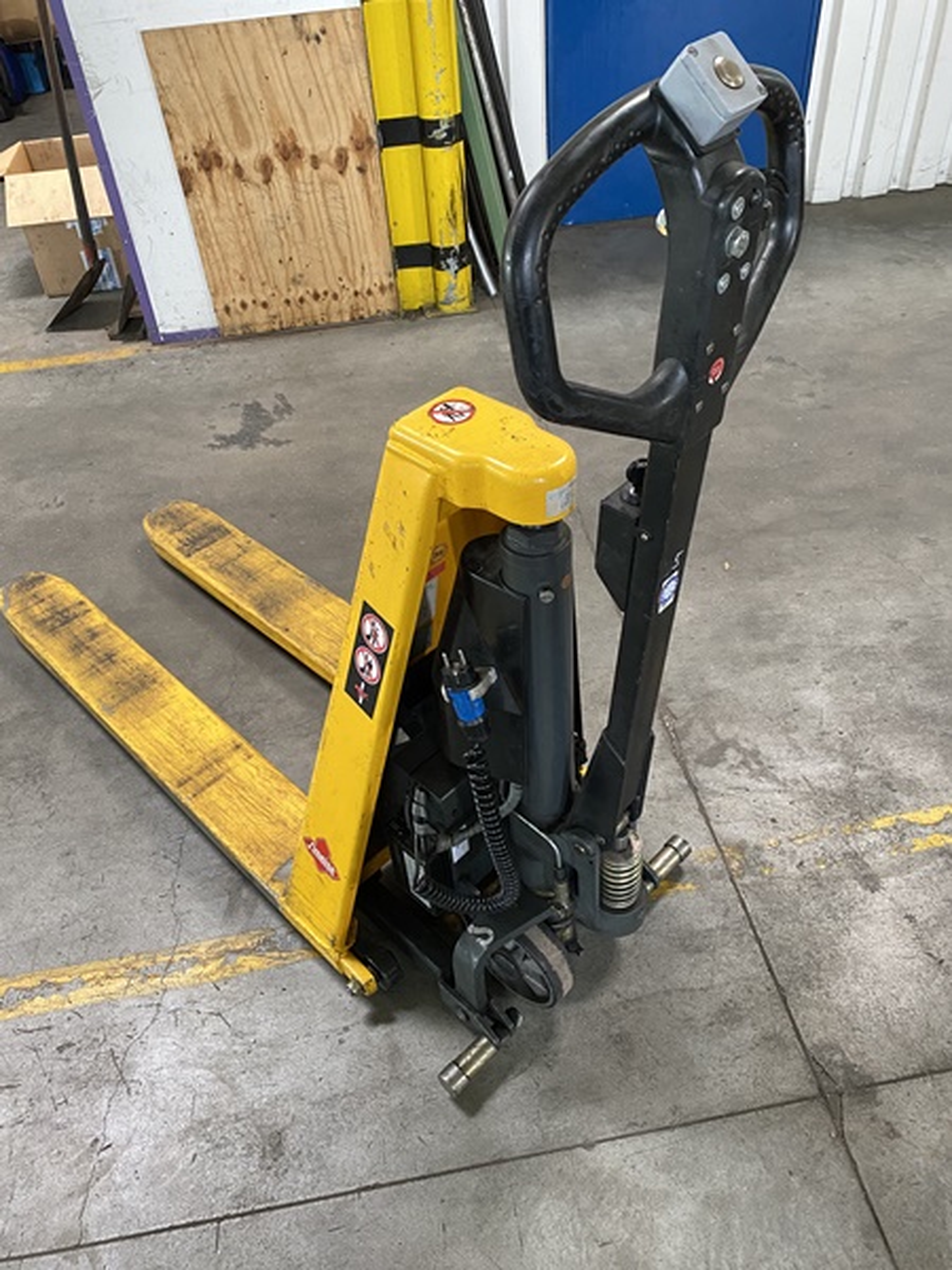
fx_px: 953
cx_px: 476
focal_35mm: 26
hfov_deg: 53.1
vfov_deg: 67.3
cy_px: 635
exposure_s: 1/60
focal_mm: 4.25
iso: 320
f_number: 1.8
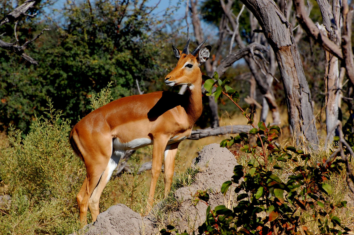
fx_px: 3380
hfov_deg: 6.0
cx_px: 179
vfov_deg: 4.0
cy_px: 113
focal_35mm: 344
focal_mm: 220
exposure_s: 1/200
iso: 200
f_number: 13
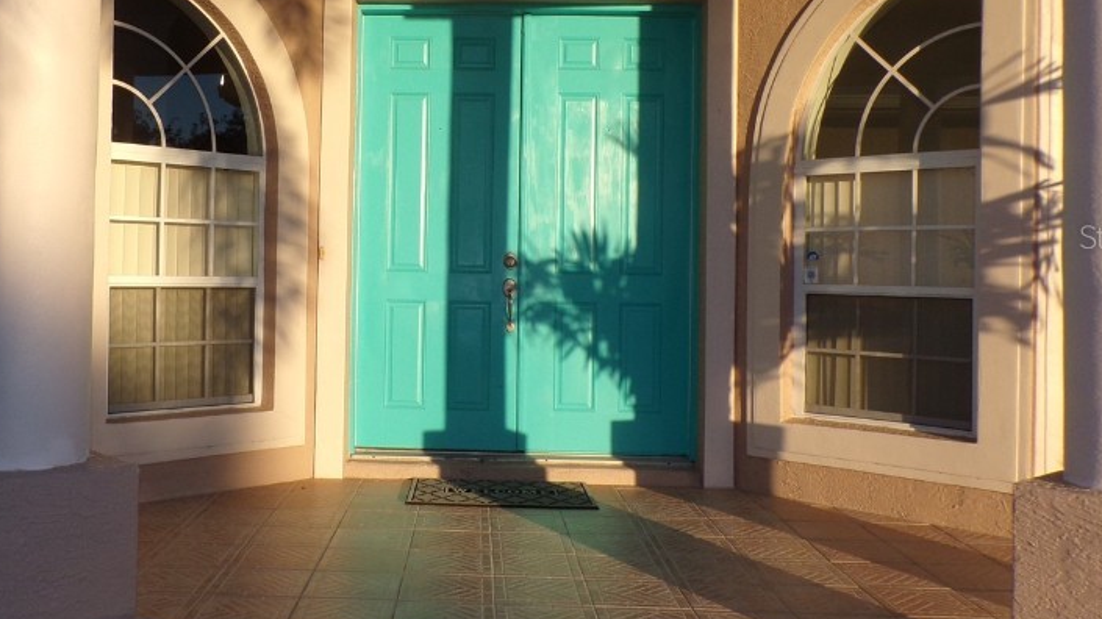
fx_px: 1110
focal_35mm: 38
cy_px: 236
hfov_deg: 52.3
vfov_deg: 31.0
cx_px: 427
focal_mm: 4.3
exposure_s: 1/210
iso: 80
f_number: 5.8
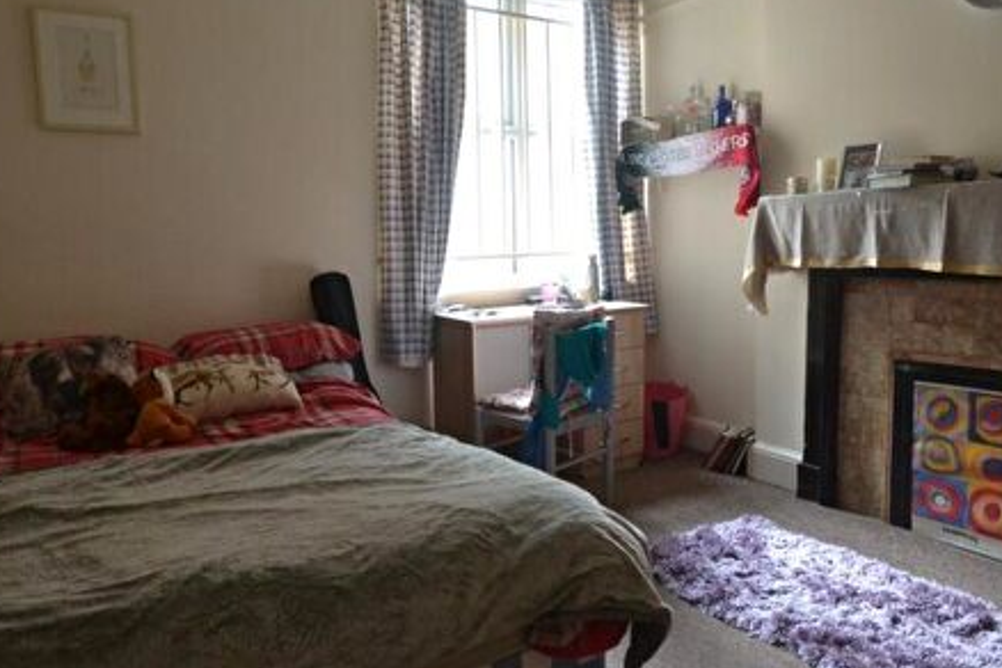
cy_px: 324
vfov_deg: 53.1
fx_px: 668
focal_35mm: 24
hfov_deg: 73.7
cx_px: 474
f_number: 3.5
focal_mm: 10
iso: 800
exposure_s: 1/13
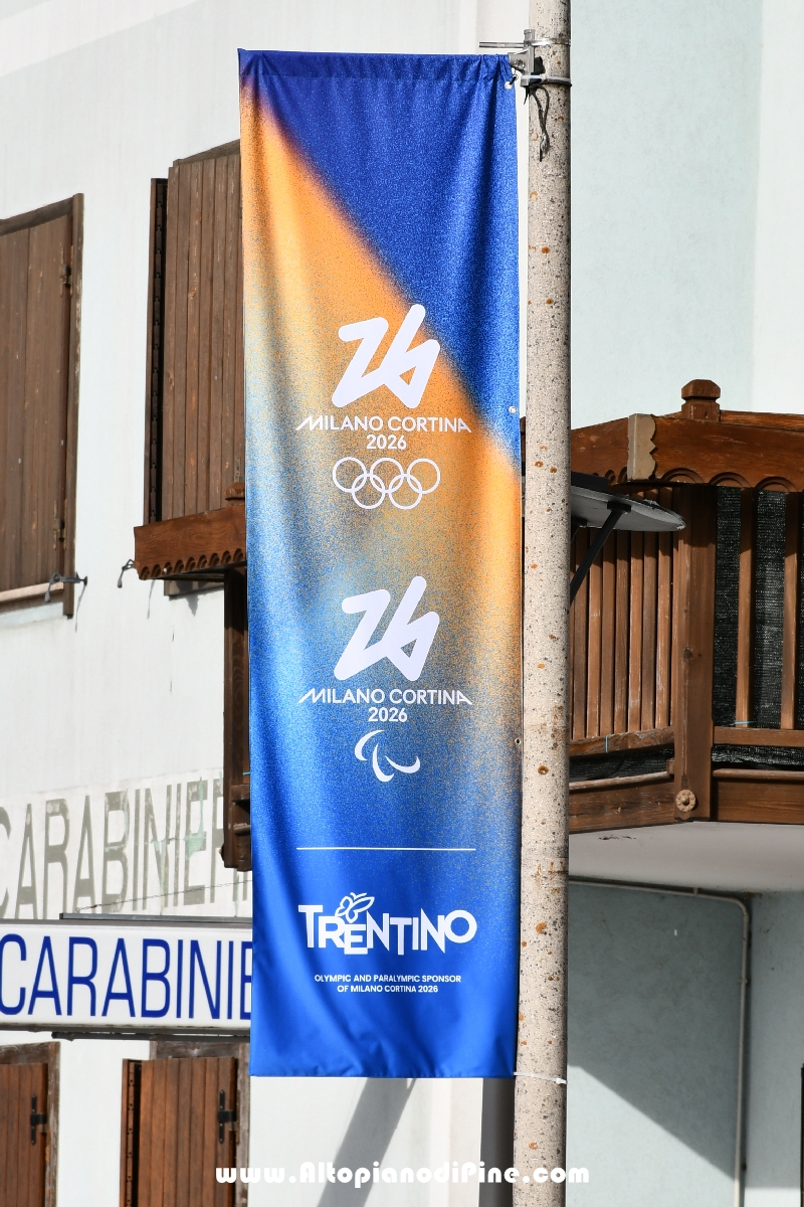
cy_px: 604
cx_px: 402
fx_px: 7034
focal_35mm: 210
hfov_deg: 6.5
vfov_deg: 9.8
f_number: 8
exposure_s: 1/500
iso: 100
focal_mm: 140
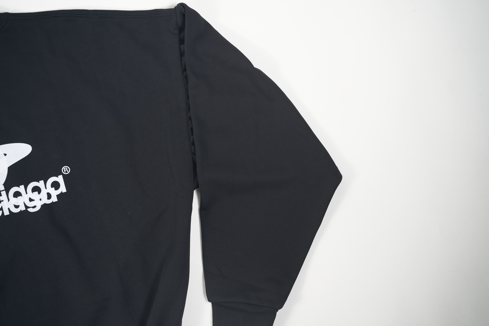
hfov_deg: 27.0
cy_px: 163
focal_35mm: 75
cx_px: 244
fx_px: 1019
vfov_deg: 18.2
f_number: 4
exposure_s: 1/80
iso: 400
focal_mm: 75
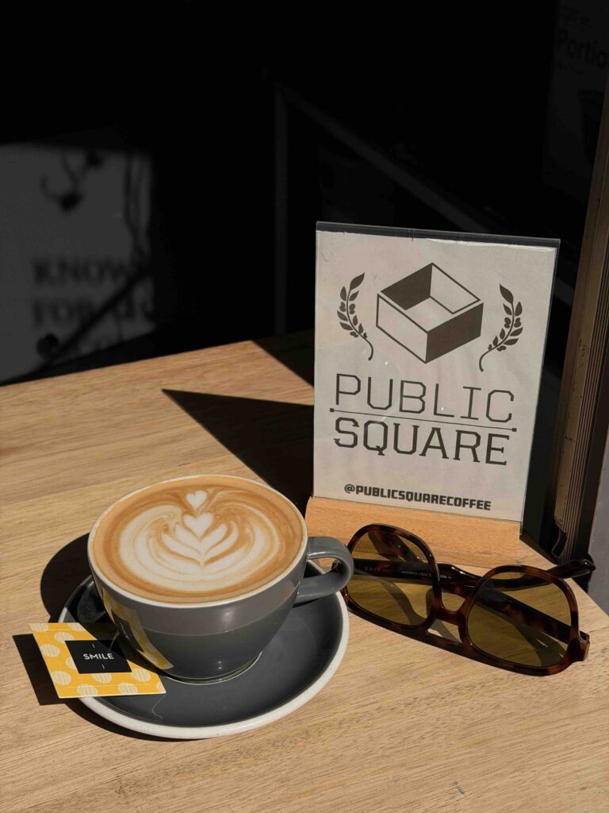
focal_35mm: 48
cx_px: 304
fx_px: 1126
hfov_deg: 30.3
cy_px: 406
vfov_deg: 39.7
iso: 64
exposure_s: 1/27778
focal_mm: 6.76
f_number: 1.78
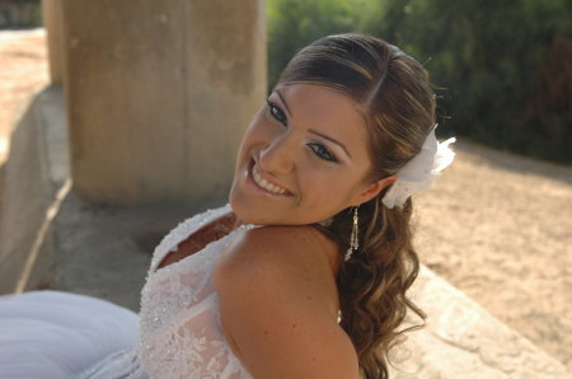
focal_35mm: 45
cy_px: 190
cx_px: 286
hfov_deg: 43.7
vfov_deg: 29.7
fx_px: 713
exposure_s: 1/1250
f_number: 4
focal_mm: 30
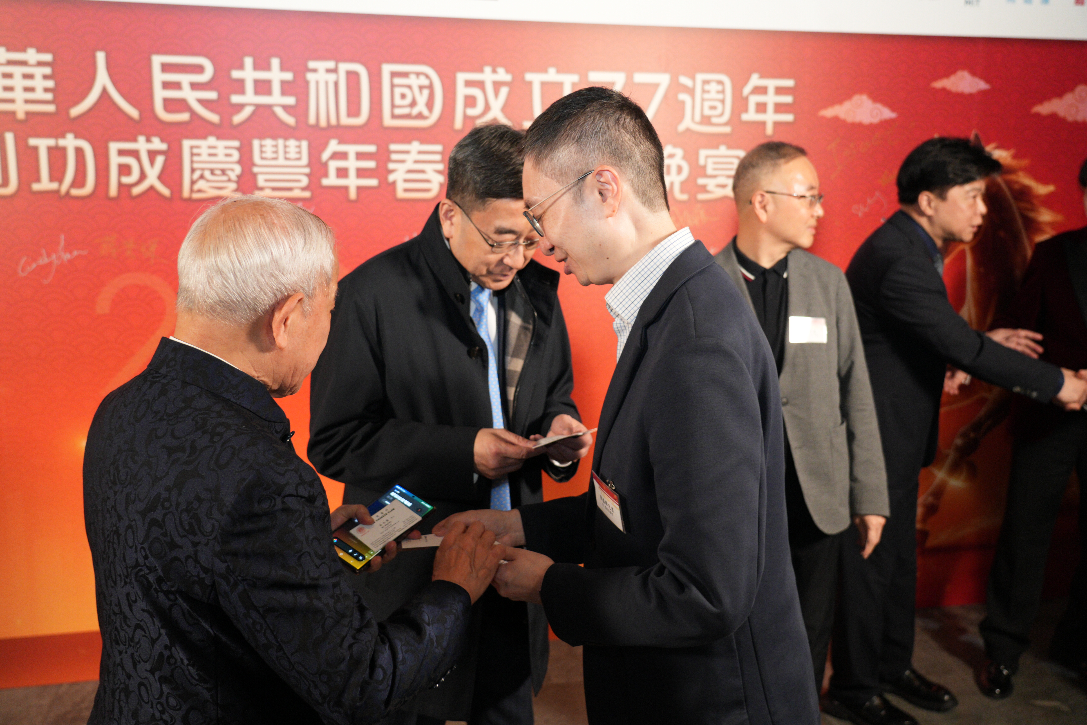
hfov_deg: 55.8
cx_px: 544
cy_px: 362
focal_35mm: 34
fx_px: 1027
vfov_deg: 38.9
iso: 2500
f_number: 4
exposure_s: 1/200
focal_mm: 34
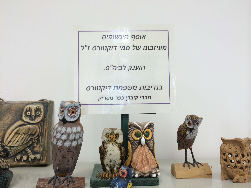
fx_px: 218
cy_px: 94
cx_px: 126
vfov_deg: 46.8
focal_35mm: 30
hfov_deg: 60.0
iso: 40
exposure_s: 1/50
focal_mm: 4.12
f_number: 2.2
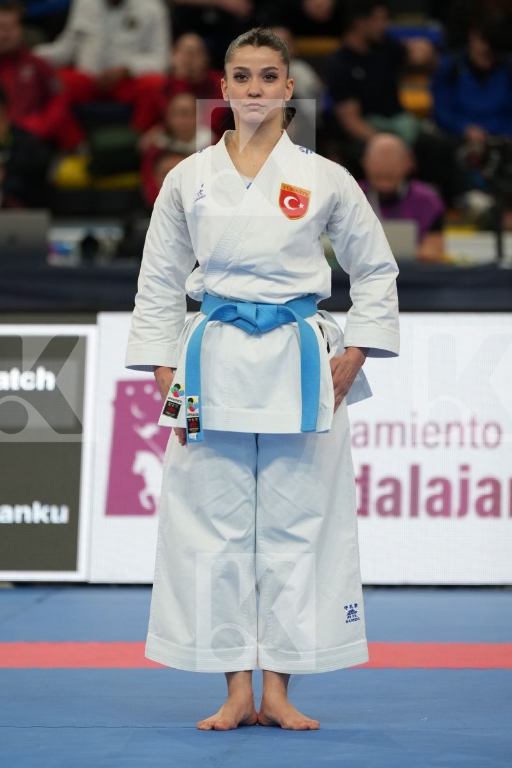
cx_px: 256
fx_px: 6399
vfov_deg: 6.9
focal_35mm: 300
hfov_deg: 4.6
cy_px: 384
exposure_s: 1/500
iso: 1000
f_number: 2.8
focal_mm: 200
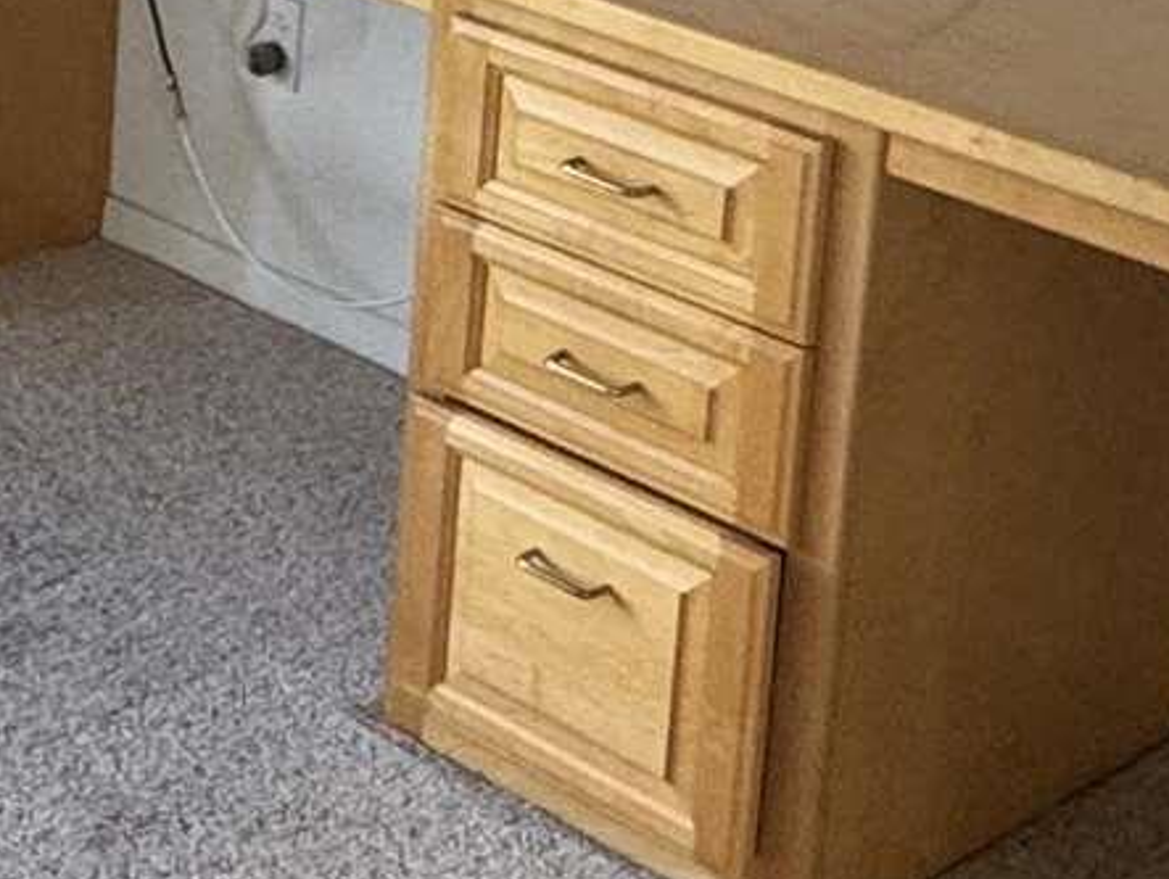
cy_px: -414
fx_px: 3278
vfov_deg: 14.3
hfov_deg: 19.3
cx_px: -150
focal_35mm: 97
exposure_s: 1/99
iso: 160
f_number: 2.2
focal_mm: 2.22
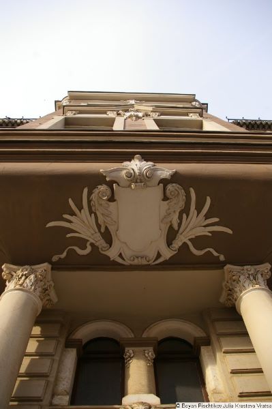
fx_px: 307
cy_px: 204
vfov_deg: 67.4
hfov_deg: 47.9
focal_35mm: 27
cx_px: 136
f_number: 6.7
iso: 200
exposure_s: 1/180
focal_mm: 18
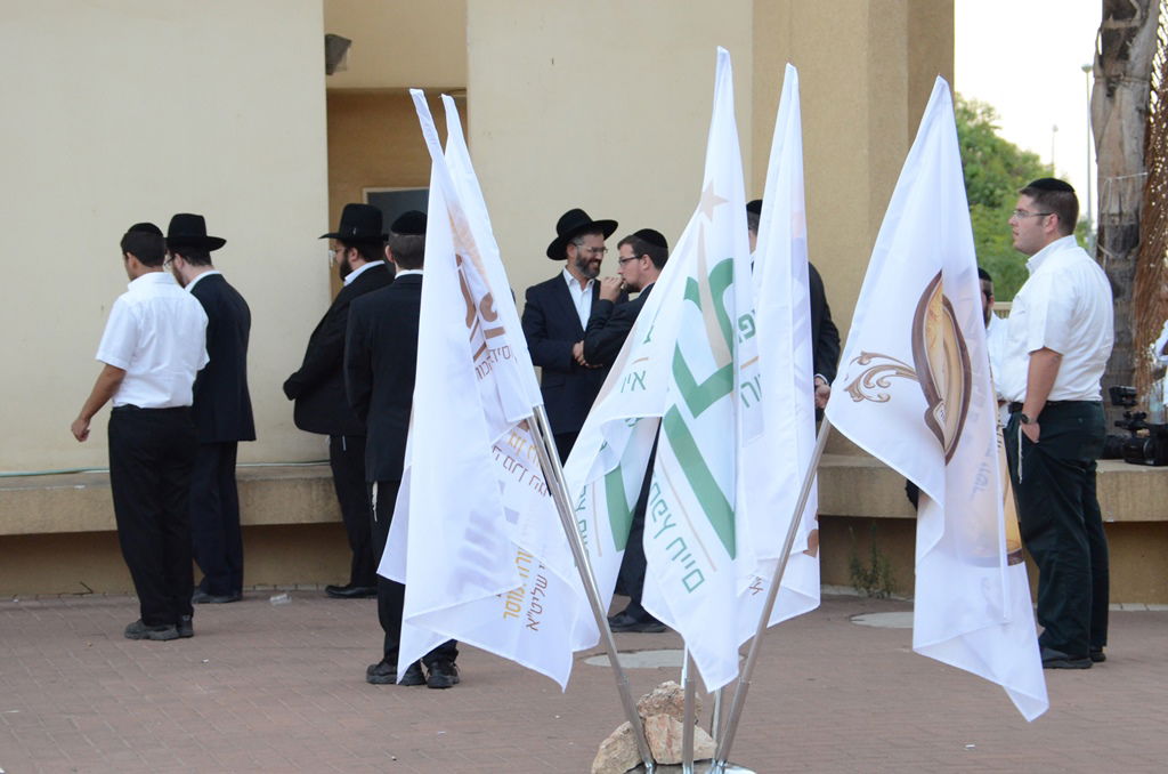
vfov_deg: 14.0
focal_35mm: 98
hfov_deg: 21.0
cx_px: 584
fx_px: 3156
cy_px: 387
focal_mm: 65
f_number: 5.6
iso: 2000
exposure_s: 1/100
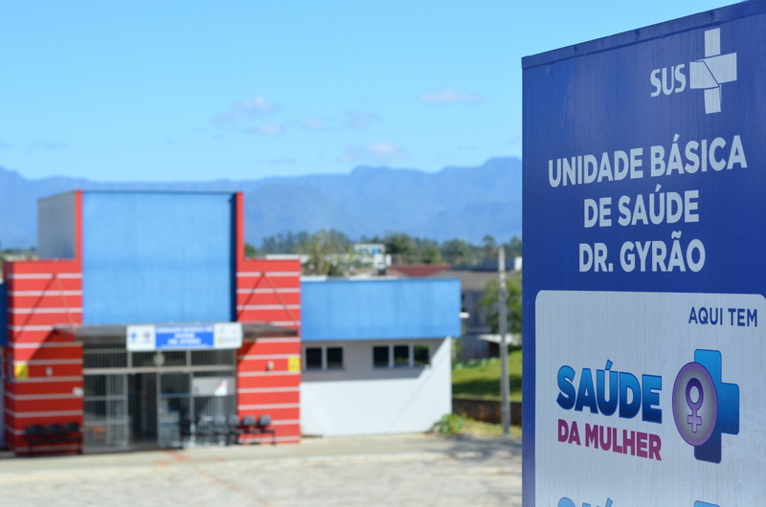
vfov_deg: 18.1
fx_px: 1593
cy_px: 254
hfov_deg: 27.0
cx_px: 383
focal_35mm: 75
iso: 400
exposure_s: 1/1600
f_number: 5.6
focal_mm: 50
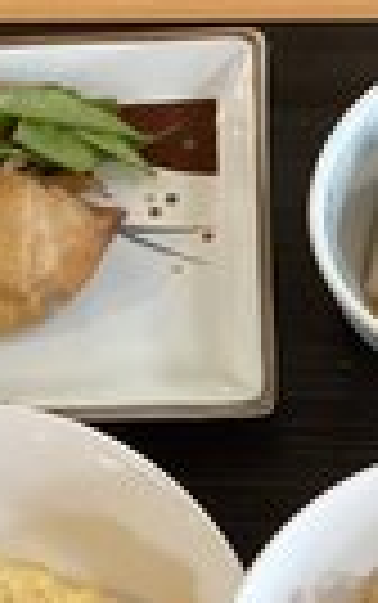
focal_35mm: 98
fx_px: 1612
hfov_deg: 13.2
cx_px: 369
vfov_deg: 20.7
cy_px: 558
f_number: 2.4
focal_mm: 3.3
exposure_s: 1/40
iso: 250
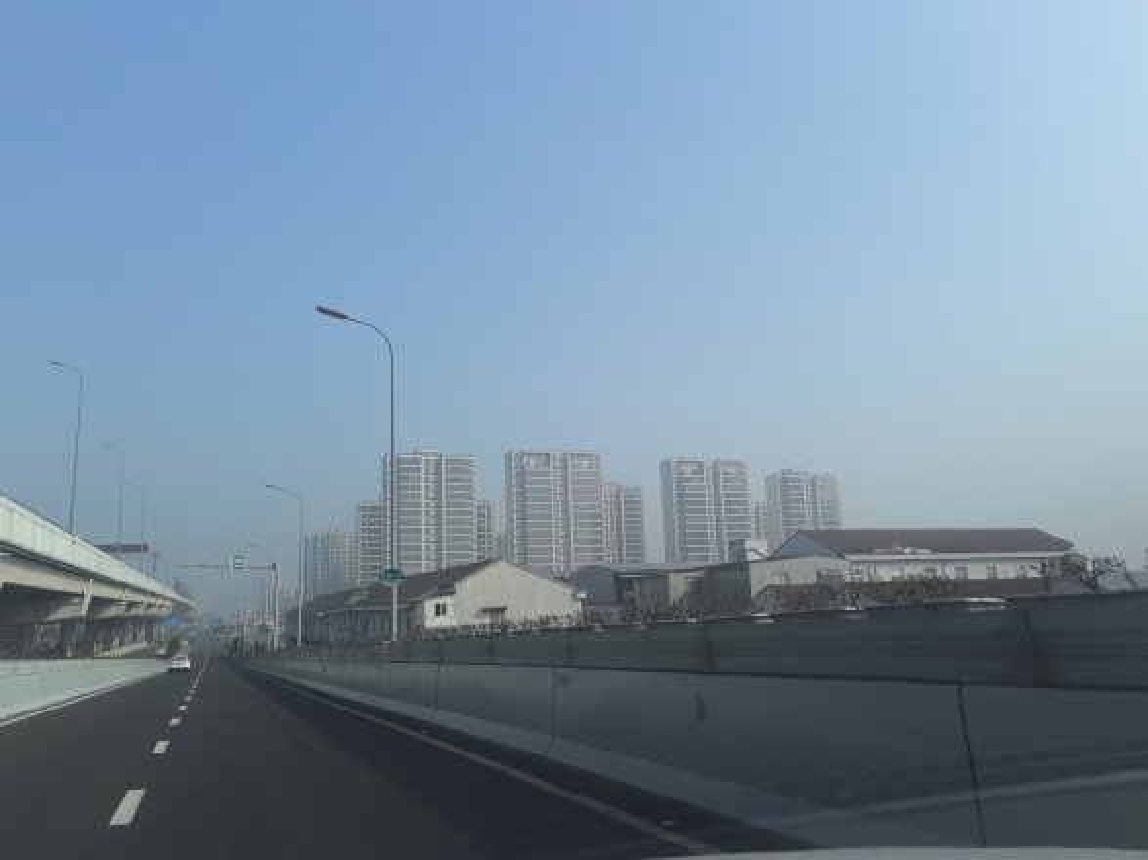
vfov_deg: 51.3
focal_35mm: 27
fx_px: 895
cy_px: 430
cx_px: 574
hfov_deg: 65.3
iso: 50
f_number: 2
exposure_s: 1/2053
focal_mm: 5.75
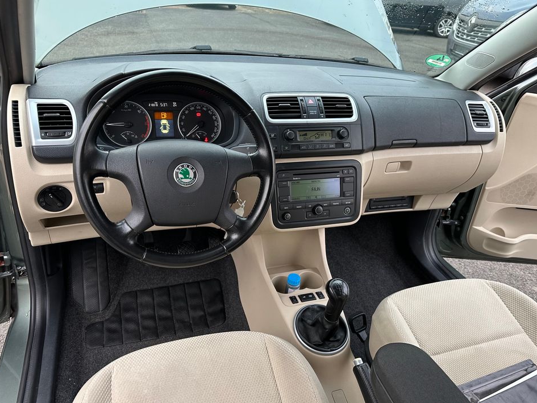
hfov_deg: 67.3
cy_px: 200
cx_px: 269
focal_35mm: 26
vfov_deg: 53.1
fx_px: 403
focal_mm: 6.86
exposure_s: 1/121
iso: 160
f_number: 1.78
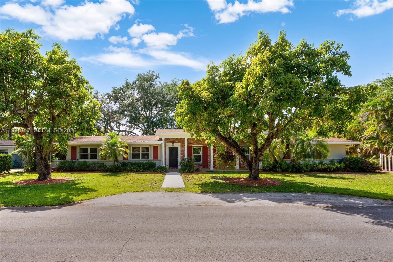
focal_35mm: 16
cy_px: 131
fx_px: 175
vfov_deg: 73.7
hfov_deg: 96.8
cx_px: 196
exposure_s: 1/30
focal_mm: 16
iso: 80
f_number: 11
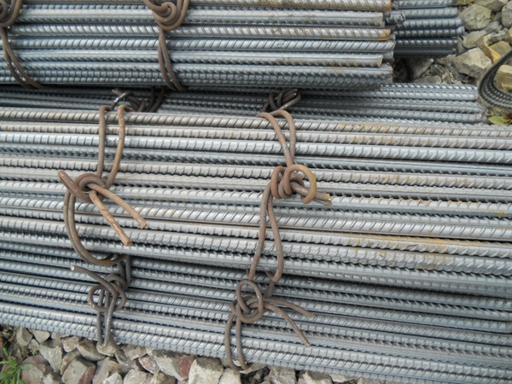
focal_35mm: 27
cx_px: 256
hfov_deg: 65.3
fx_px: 399
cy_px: 192
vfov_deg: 51.4
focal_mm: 4.9
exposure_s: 1/320
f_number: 3.2
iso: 80
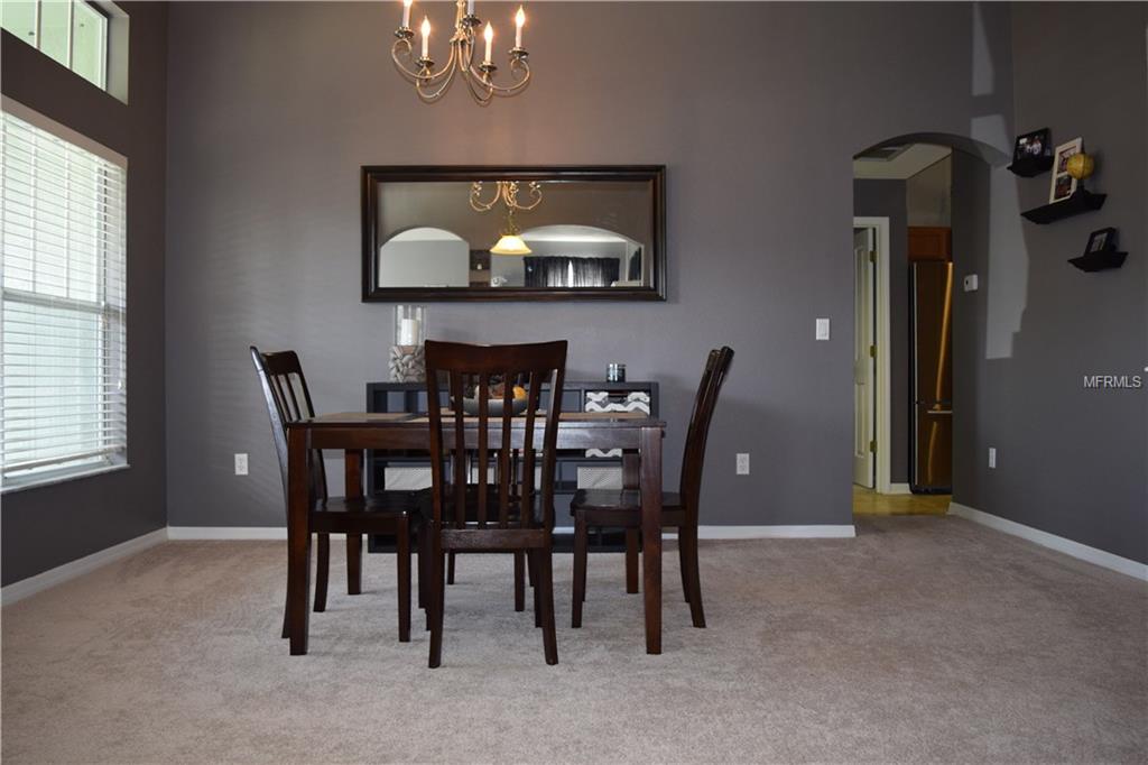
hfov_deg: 61.9
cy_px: 382
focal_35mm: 30
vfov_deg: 43.6
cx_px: 574
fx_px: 956
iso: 800
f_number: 4.5
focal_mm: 20
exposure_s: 1/80
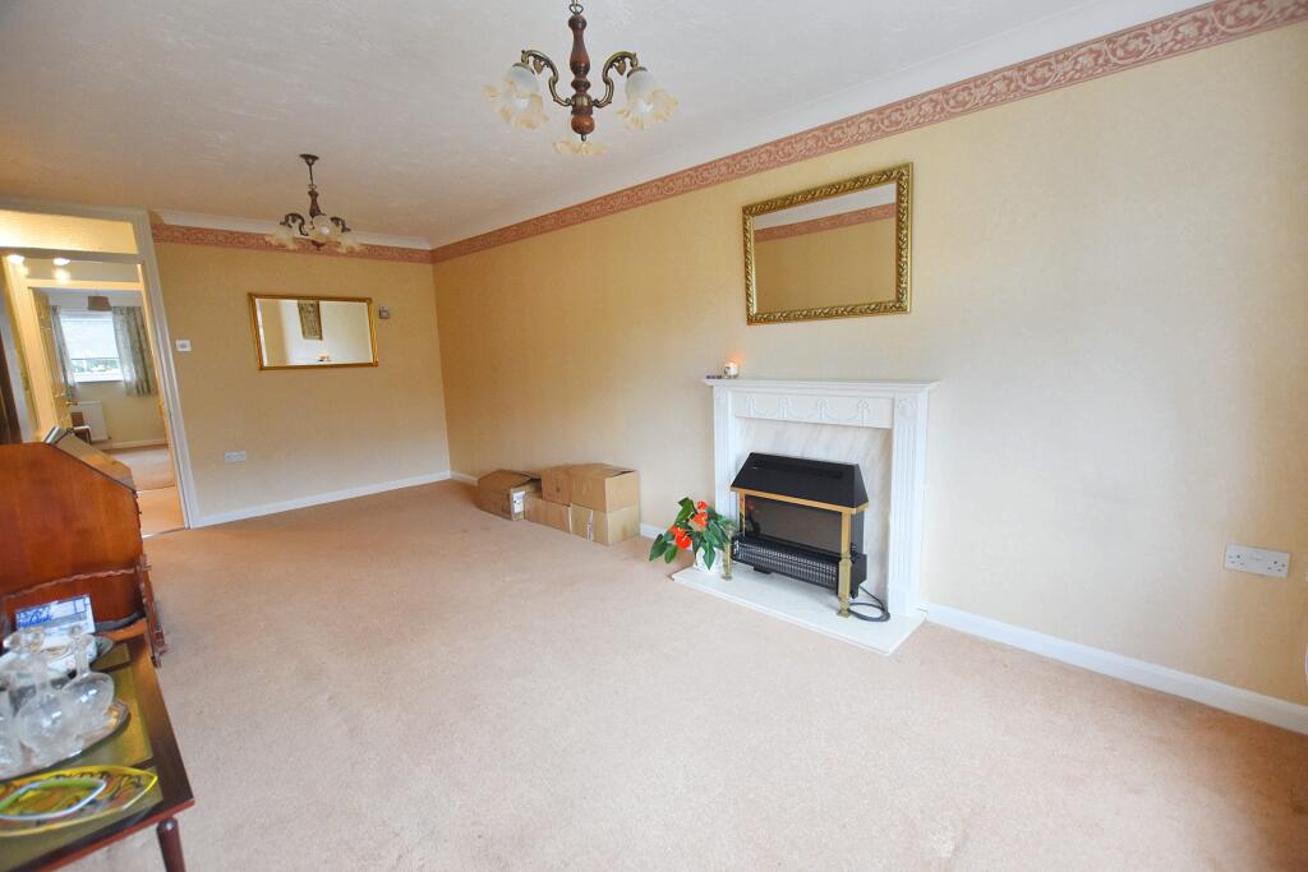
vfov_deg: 77.3
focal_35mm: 15
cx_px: 654
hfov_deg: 100.4
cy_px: 436
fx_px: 545
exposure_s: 1/125
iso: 1000
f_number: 3.5
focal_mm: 10
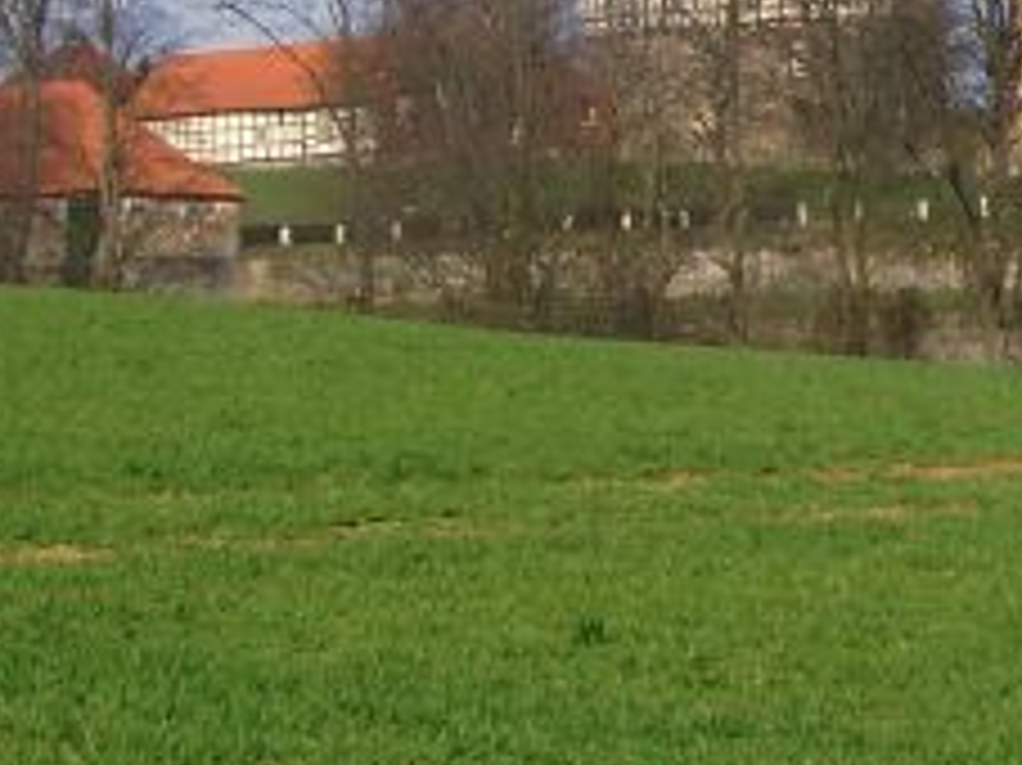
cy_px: -198
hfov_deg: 8.0
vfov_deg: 6.1
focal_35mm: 243
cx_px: 1409
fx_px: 7171
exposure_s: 1/442
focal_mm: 14.22
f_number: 4
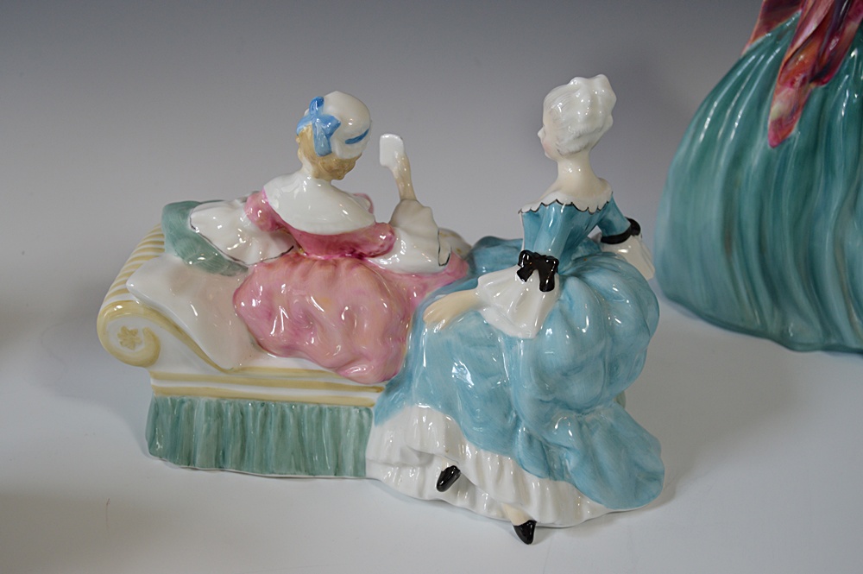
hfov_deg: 46.4
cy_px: 287
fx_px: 1006
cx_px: 432
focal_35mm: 42
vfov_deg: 31.8
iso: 400
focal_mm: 28
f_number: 5.6
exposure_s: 1/125
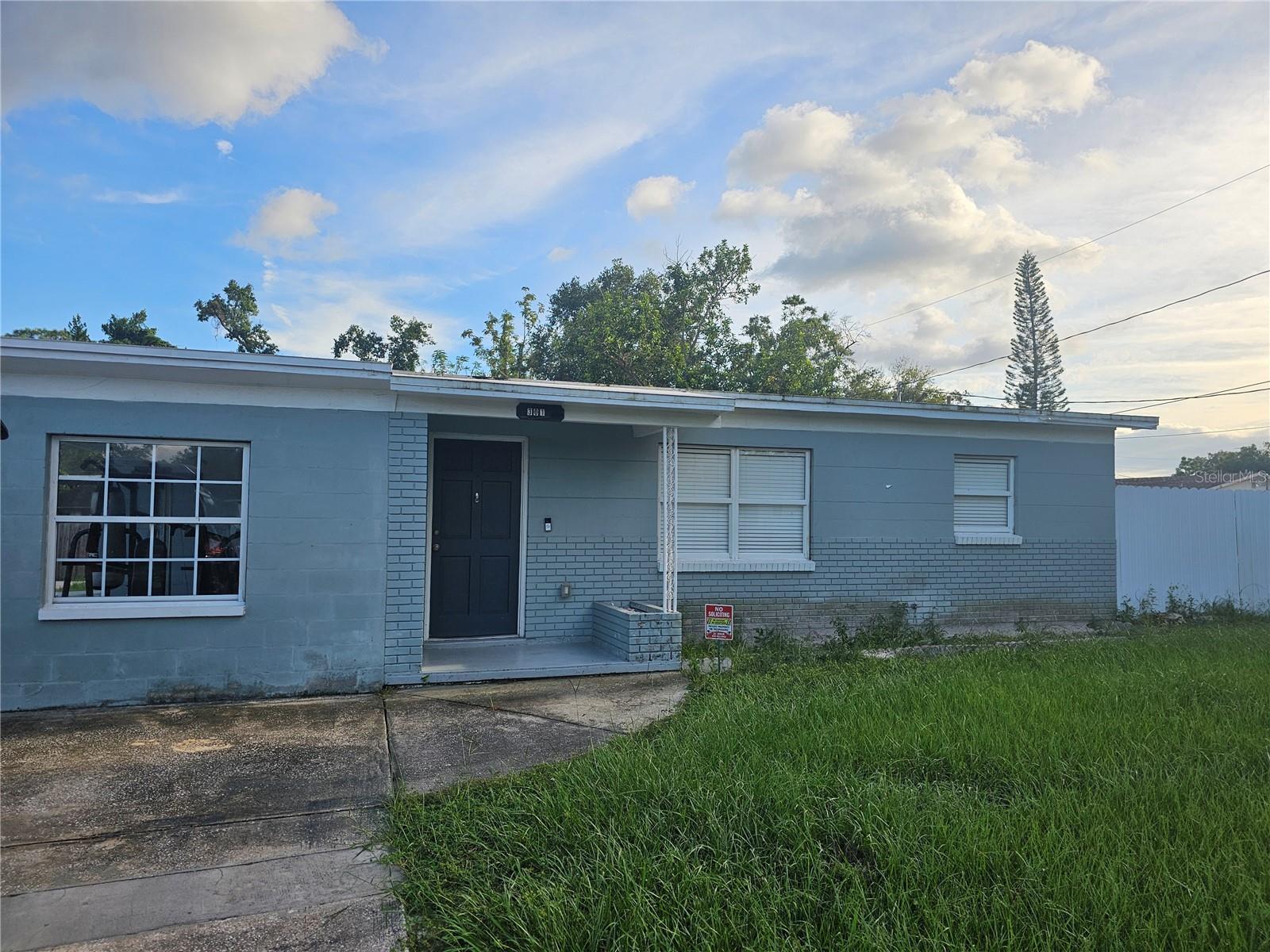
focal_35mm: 23
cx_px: 635
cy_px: 476
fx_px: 844
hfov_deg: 73.9
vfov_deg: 58.9
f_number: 1.7
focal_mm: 6.3
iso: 16
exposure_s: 1/477
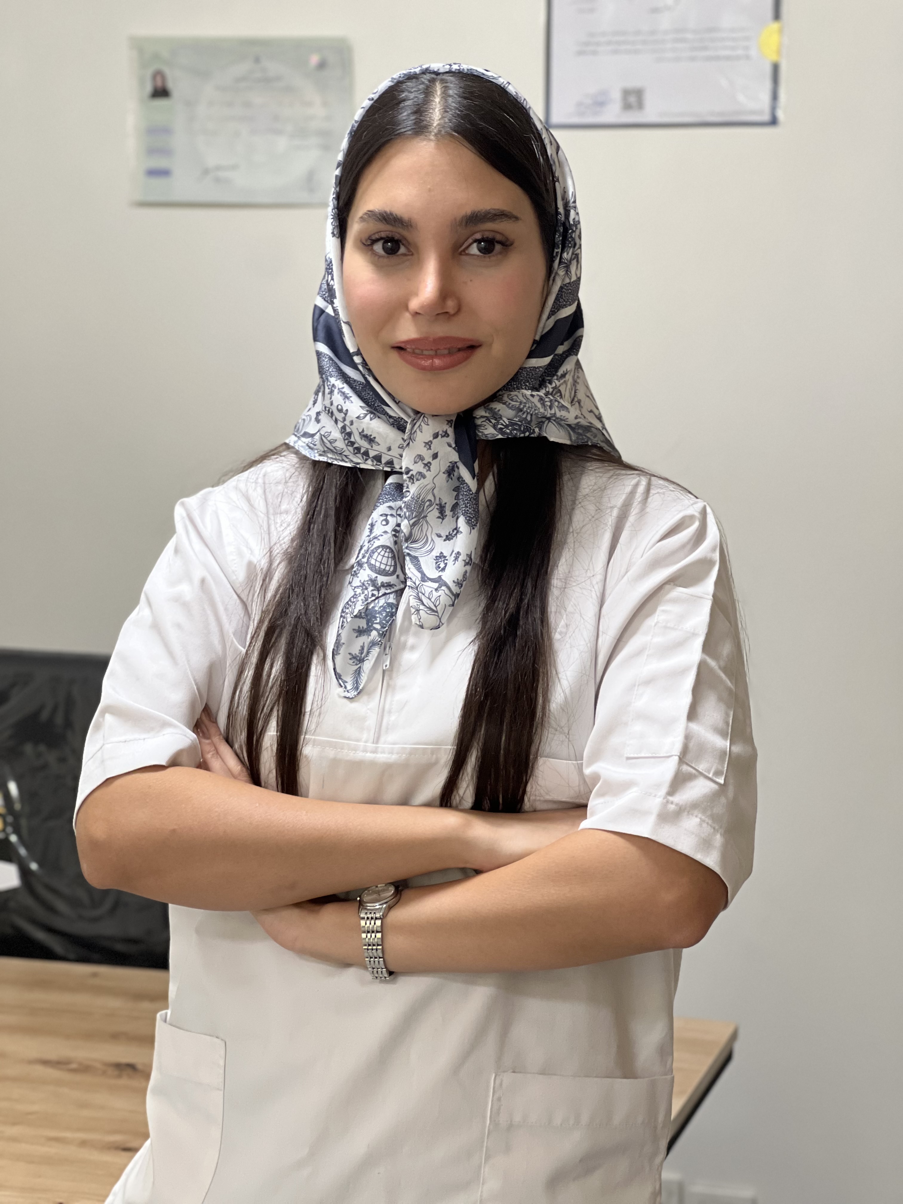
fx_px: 2678
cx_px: 452
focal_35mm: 77
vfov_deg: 25.3
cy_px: 602
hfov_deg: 19.1
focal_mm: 9
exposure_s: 1/33
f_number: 2.8
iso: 250
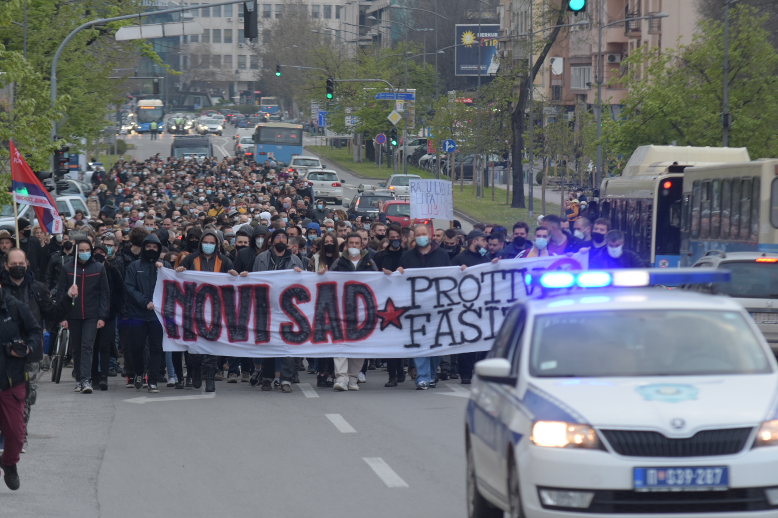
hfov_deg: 8.3
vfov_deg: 5.5
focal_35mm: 248
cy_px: 306
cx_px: 372
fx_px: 5350
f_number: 4
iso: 500
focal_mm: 135
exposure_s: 1/320
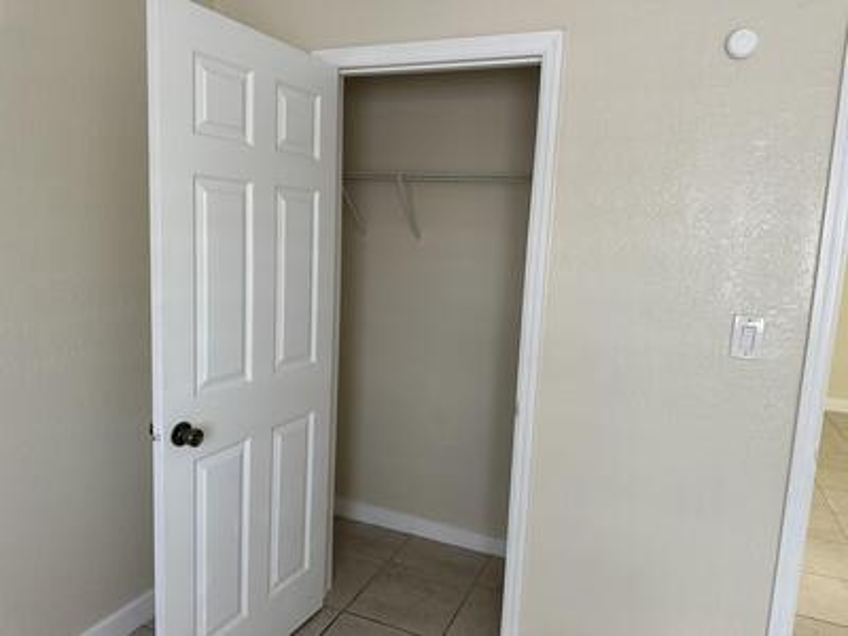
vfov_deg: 56.8
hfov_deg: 71.6
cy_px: 318
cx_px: 424
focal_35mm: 24
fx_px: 588
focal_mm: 6.86
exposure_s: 1/63
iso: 250
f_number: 1.78
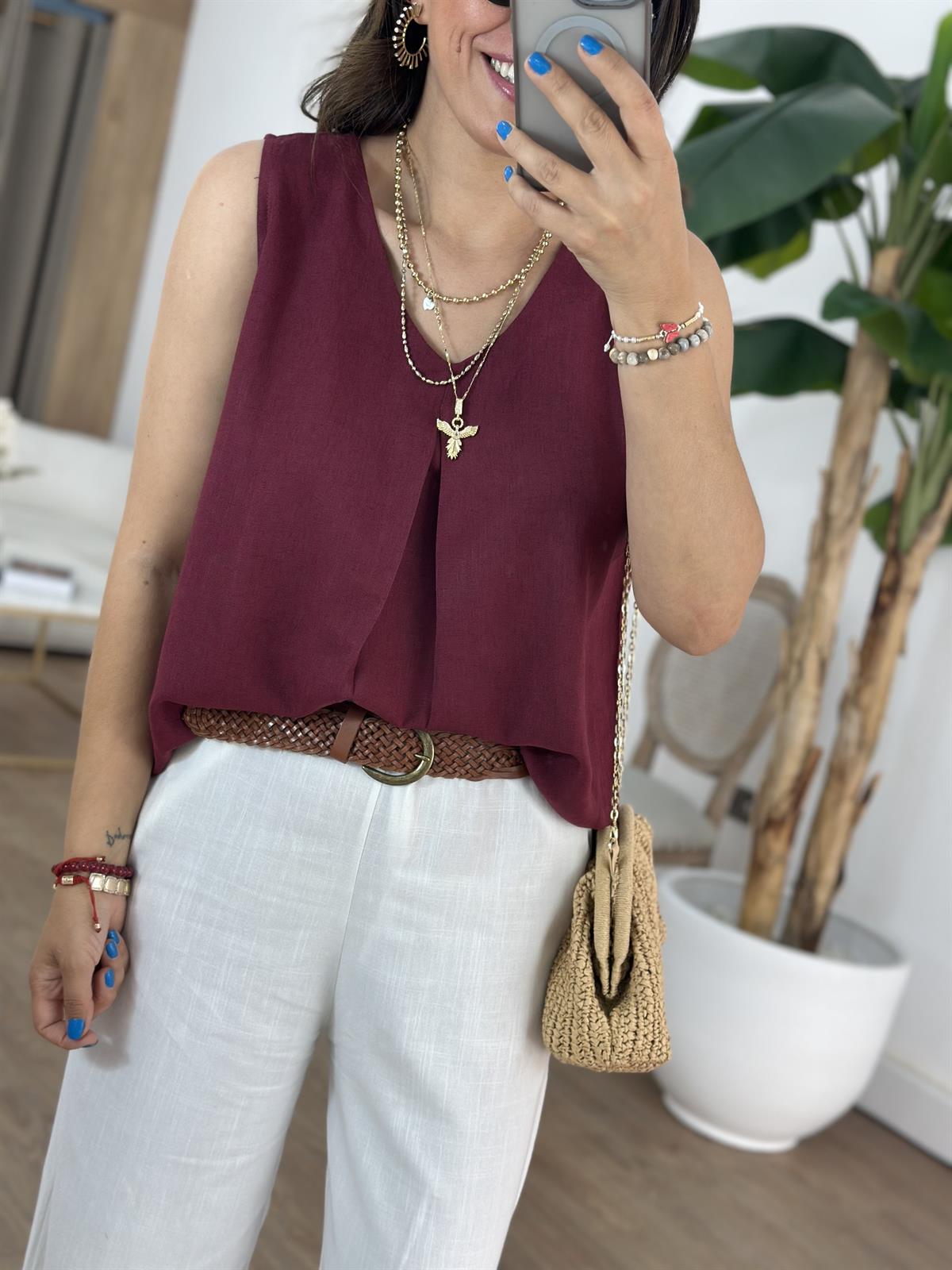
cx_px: 476
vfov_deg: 39.7
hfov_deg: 30.3
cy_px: 635
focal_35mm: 48
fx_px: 1760
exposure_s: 1/100
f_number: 1.78
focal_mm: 6.86
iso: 80
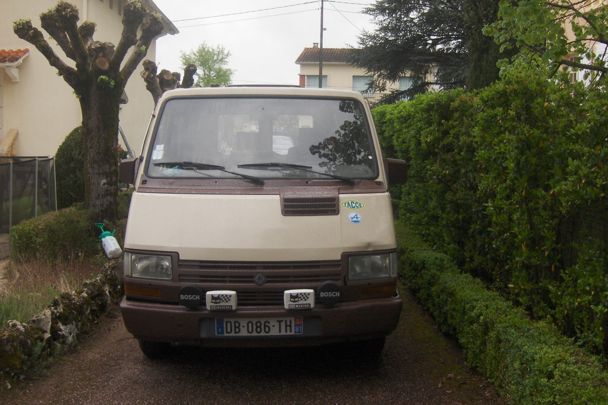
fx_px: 625
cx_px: 304
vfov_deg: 35.9
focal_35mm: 37
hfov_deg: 51.9
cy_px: 175
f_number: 2.8
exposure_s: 1/234
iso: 100
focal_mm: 7.5
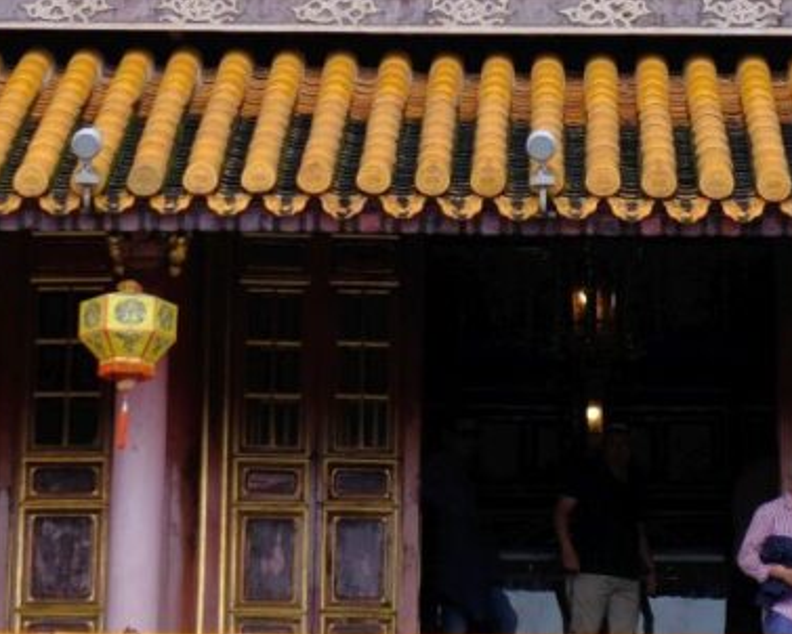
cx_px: 513
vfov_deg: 7.9
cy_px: 108
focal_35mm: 195
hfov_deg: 9.9
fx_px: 4573
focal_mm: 32.6
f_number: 5.6
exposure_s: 1/250
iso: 160
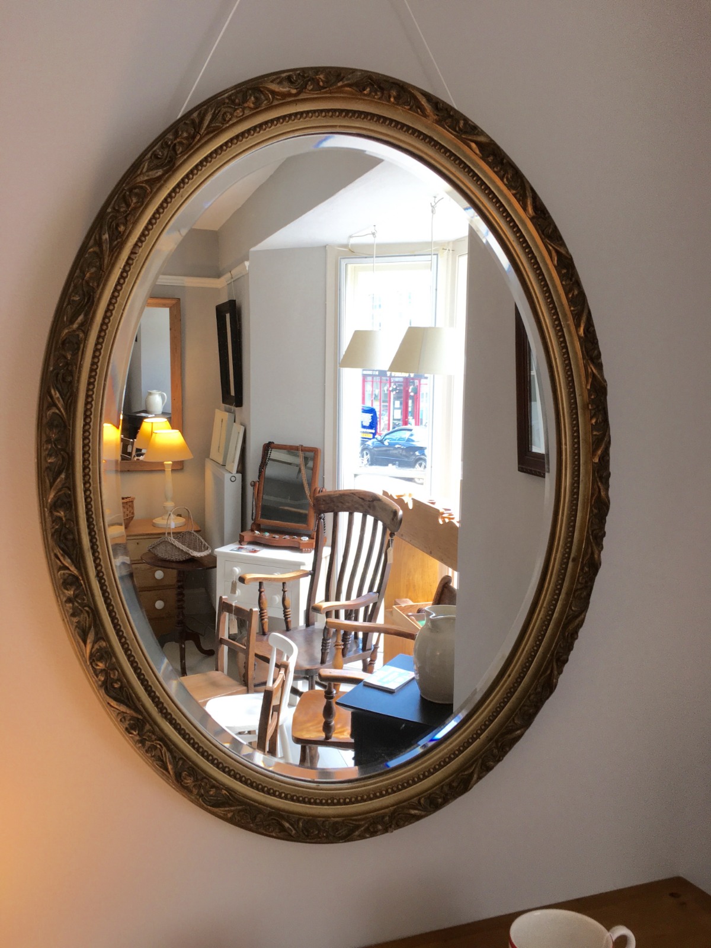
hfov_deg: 48.2
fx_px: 794
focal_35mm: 29
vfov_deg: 61.7
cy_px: 474
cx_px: 356
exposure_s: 1/50
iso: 32
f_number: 2.2
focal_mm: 4.15
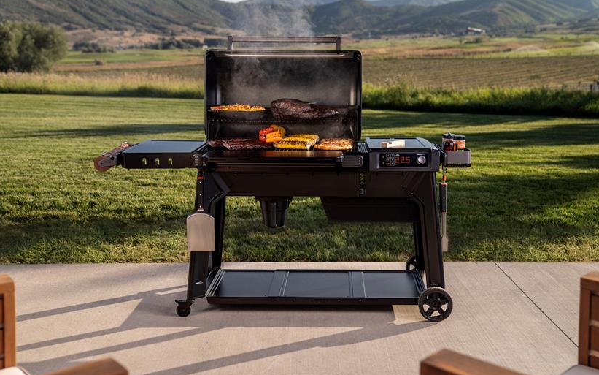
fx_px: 686
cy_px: 193
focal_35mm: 42
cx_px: 300
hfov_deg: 47.2
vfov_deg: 30.5
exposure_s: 1/160
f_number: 2.8
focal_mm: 41
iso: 100
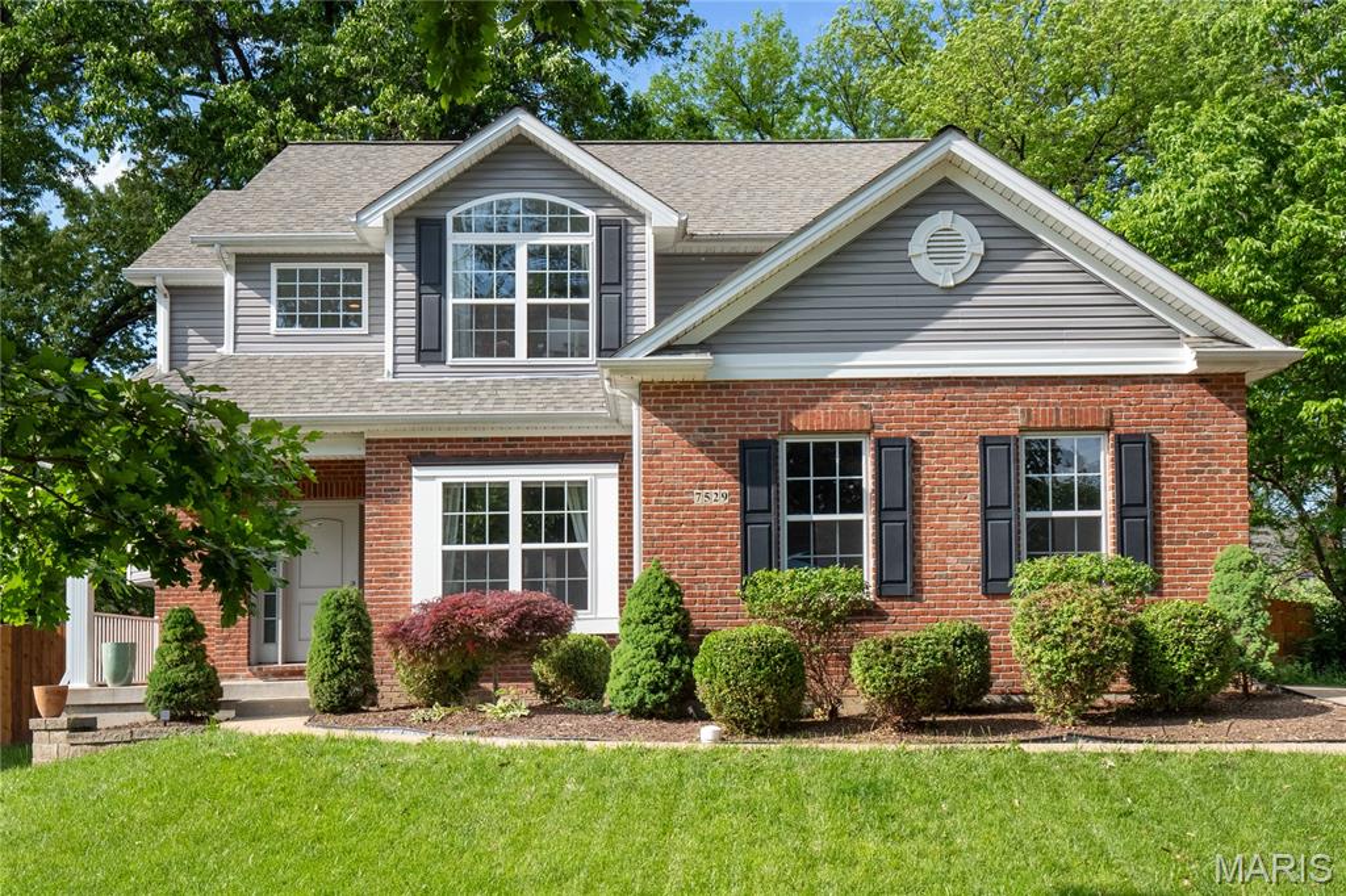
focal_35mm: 36
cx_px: 673
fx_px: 1345
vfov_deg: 36.8
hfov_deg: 53.1
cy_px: 448
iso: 400
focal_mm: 18
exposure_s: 1/500
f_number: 8
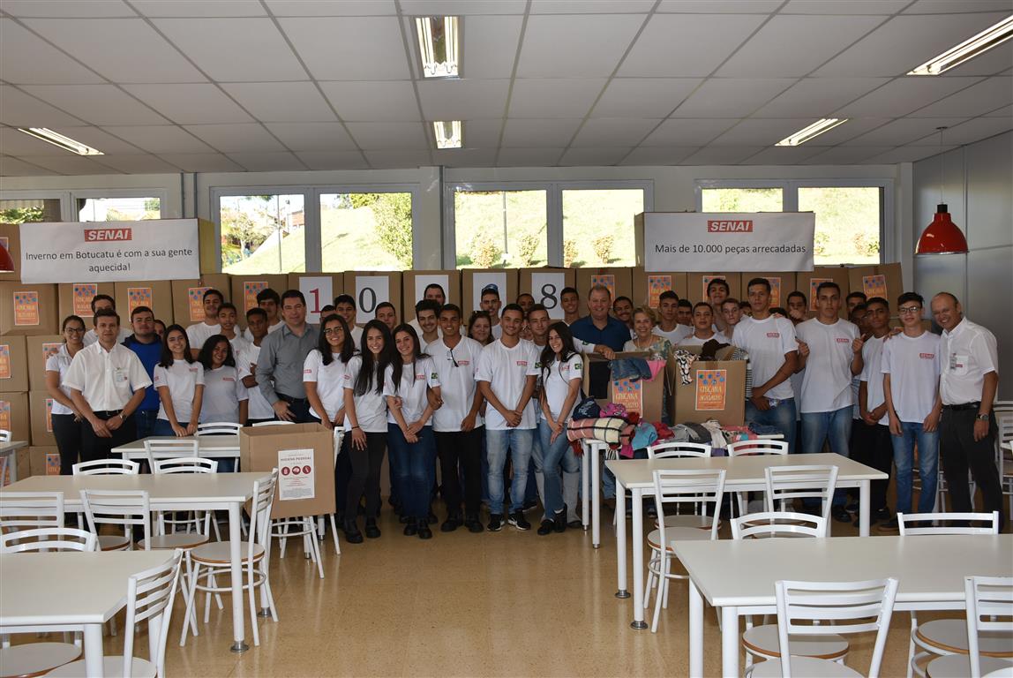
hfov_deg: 57.2
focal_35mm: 33
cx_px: 506
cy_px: 339
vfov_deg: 40.1
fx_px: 930
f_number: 5.6
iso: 140
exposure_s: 1/125
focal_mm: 22
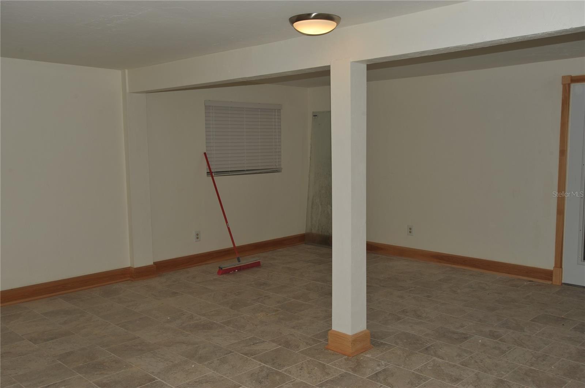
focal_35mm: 32
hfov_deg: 58.8
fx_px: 519
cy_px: 194
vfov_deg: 41.0
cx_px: 292
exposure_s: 1/160
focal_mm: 32
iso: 200
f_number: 9
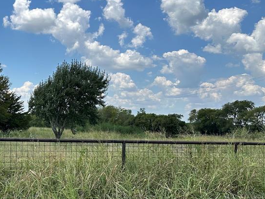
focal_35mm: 45
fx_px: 345
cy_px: 134
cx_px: 51
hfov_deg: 40.3
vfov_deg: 31.9
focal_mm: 6.86
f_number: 1.78
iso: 80
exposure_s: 1/5263
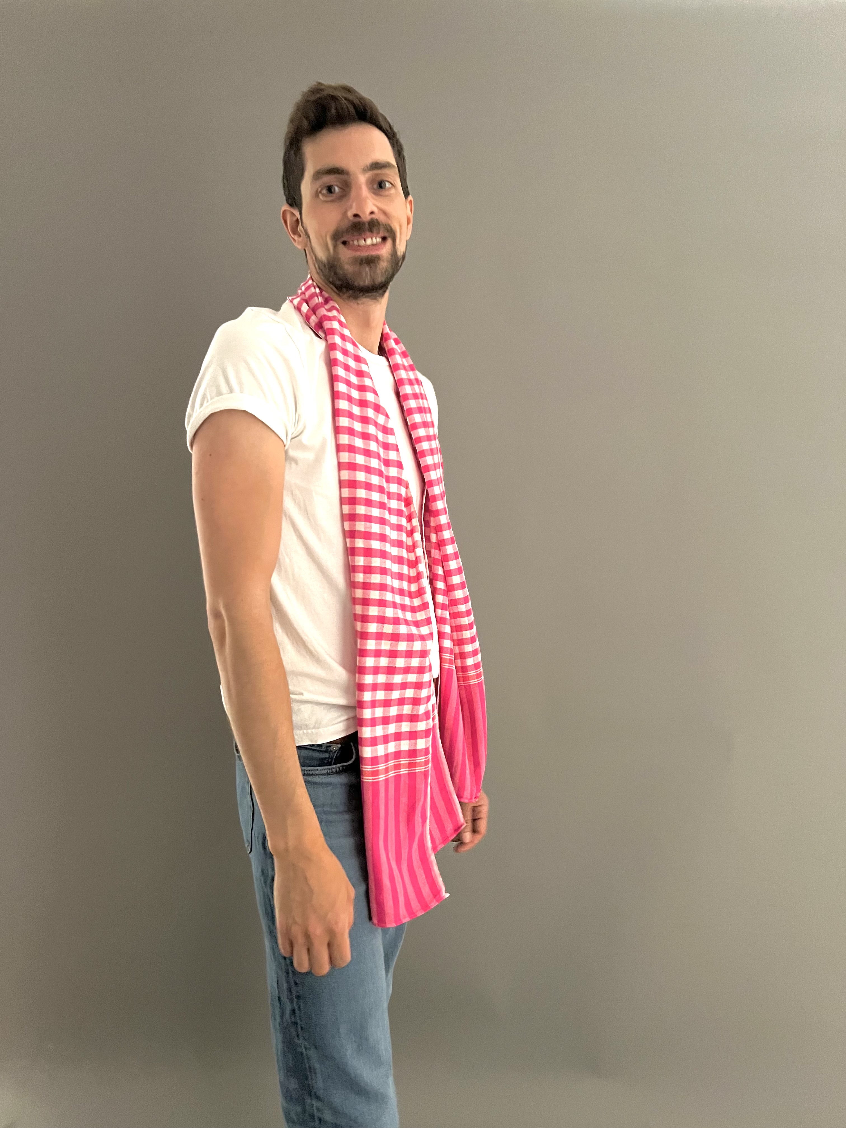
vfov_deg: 67.3
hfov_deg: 53.1
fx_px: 847
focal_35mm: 26
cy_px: 564
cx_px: 423
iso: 800
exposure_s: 1/30
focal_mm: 5.7
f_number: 1.5
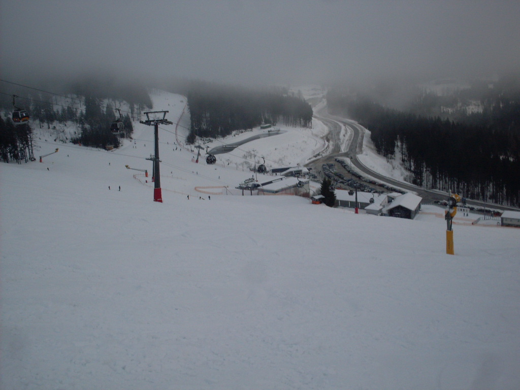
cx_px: 260
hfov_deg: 49.0
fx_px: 571
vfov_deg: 37.7
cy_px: 195
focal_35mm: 38
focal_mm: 6.3
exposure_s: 1/125
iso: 80
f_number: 8.4
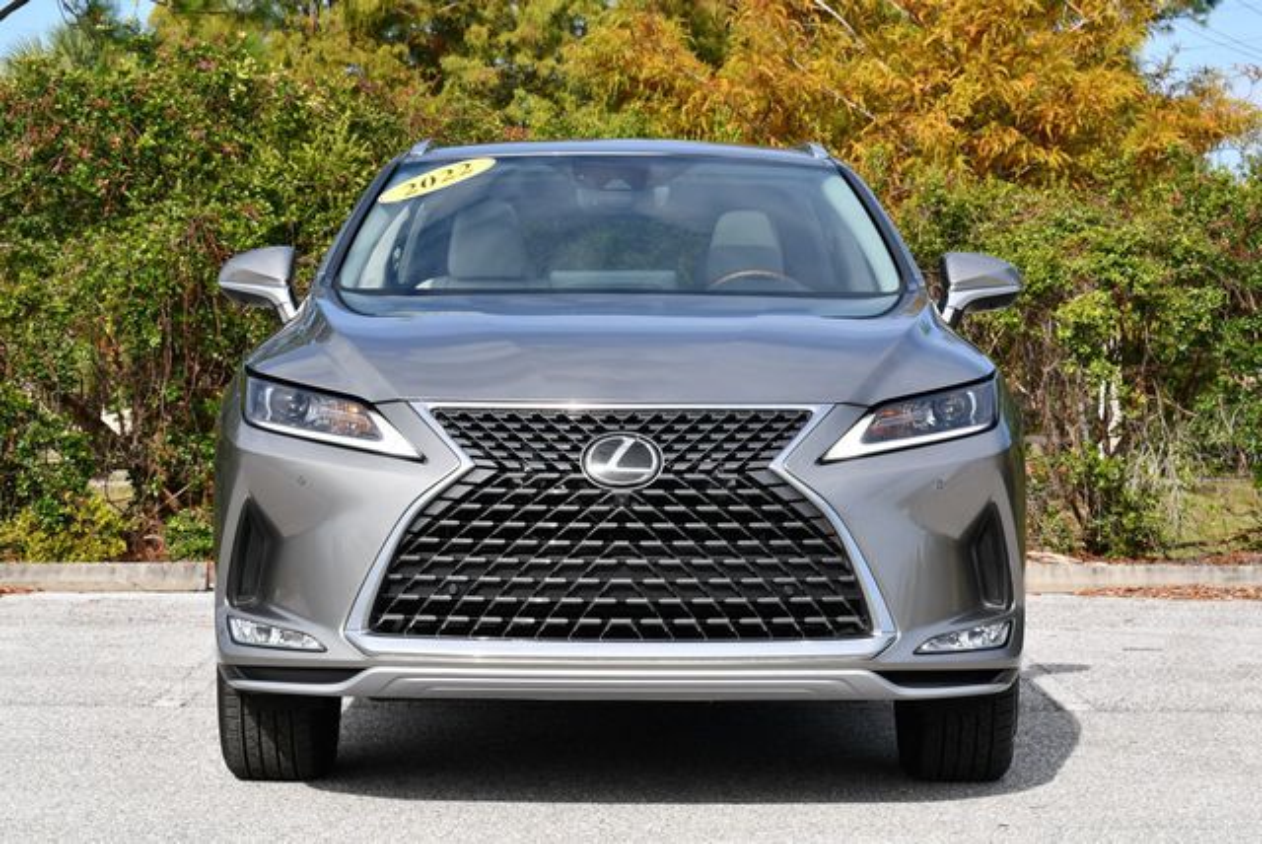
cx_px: 631
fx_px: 3228
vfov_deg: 14.9
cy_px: 422
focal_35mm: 92
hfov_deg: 22.1
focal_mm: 46
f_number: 8
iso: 100
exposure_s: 1/250
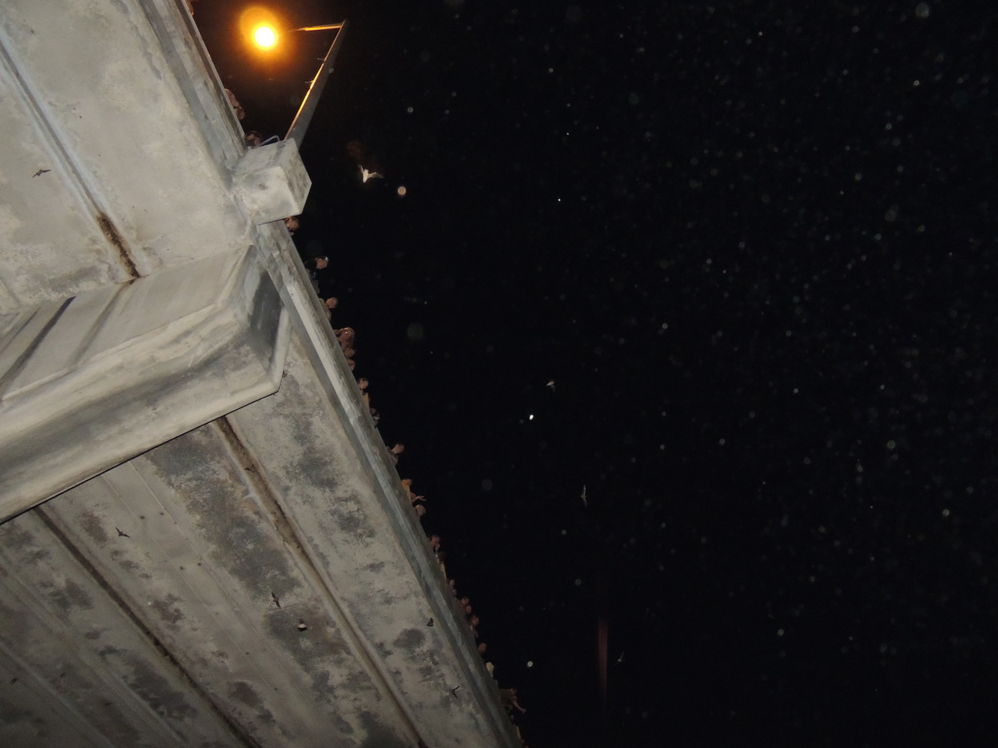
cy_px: 374
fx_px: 692
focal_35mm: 24
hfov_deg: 71.6
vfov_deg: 56.8
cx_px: 499
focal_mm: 4.3
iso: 800
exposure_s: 1/30
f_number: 3
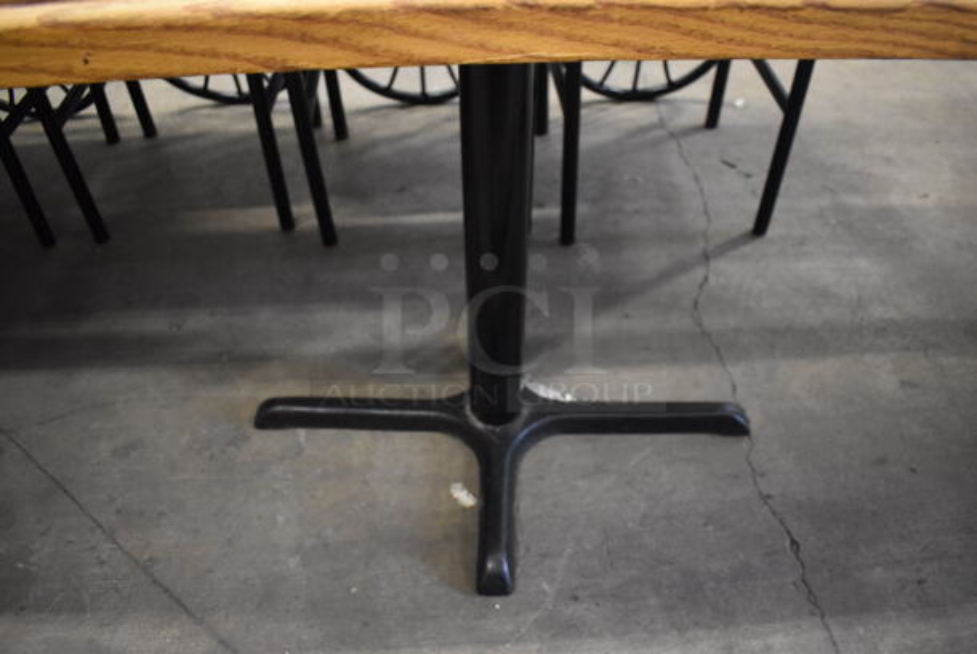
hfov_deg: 67.3
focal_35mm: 27
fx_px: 733
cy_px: 327
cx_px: 488
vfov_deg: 48.0
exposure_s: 1/125
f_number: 3.5
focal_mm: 18
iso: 4000
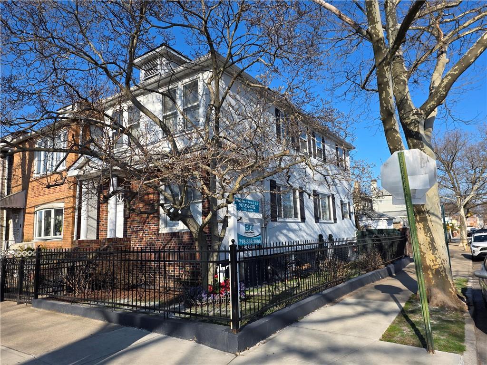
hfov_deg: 73.9
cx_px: 244
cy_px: 182
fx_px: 324
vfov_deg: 58.9
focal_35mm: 23
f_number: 1.7
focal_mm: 6.25
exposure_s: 1/4333
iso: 80
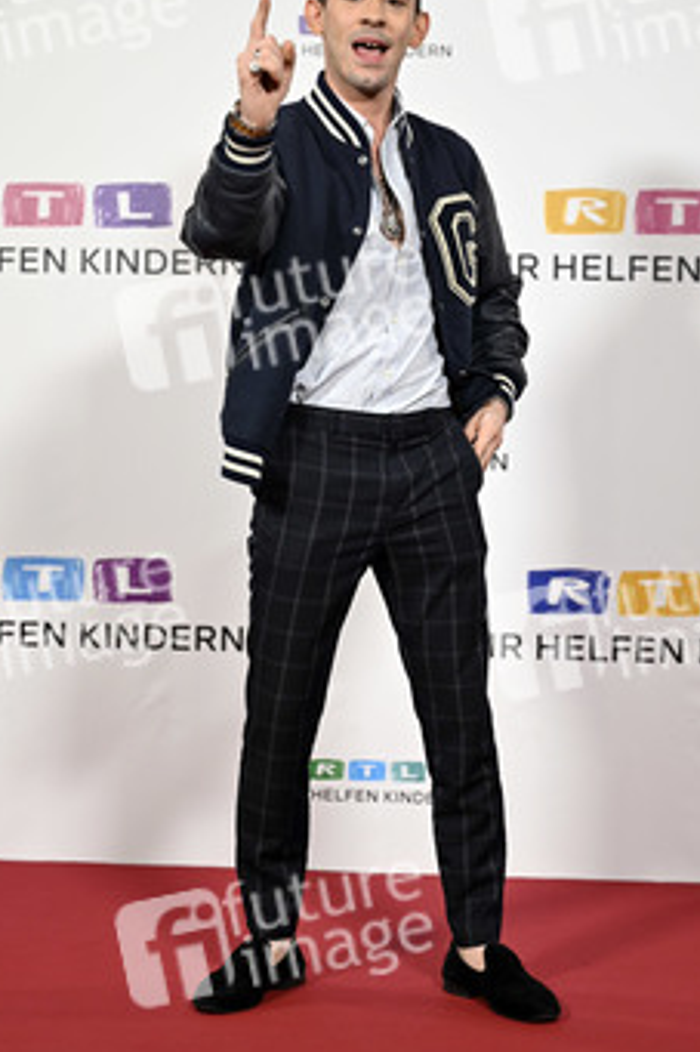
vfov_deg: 24.8
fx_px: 2394
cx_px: 364
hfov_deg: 16.6
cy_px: 472
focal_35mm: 82
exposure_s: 1/250
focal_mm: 70
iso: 800
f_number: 2.8
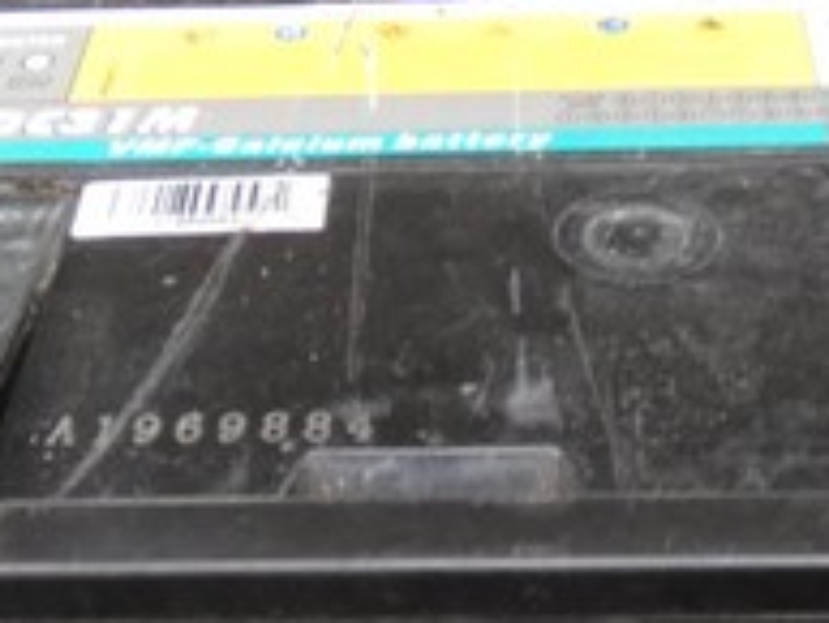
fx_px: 1797
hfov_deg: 25.9
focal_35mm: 75
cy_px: 503
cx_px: 513
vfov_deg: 19.5
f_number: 2.8
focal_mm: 3.6
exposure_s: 1/60
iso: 500
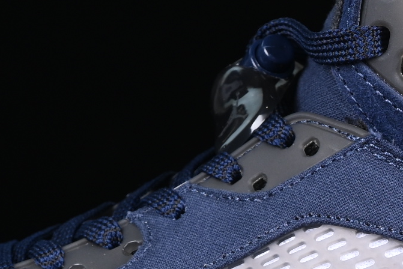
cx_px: 229
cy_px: 211
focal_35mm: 311
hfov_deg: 6.6
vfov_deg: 4.4
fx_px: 3483
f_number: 6.3
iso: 160
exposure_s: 1/60
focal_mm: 50
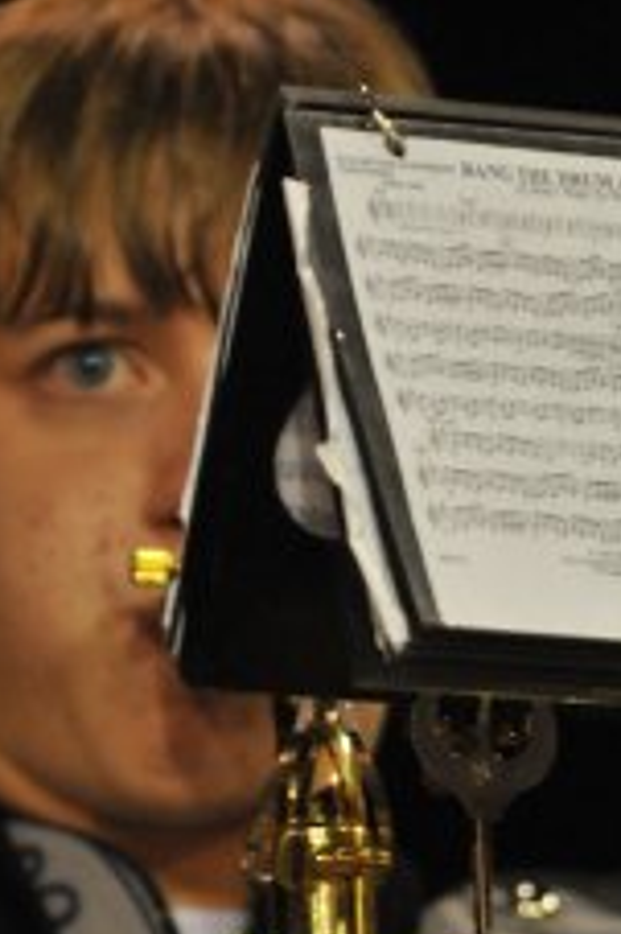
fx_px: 20575
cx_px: 146
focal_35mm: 794
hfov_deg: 1.7
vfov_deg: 2.6
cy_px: 572
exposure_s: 1/80
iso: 1600
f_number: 2.8
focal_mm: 200
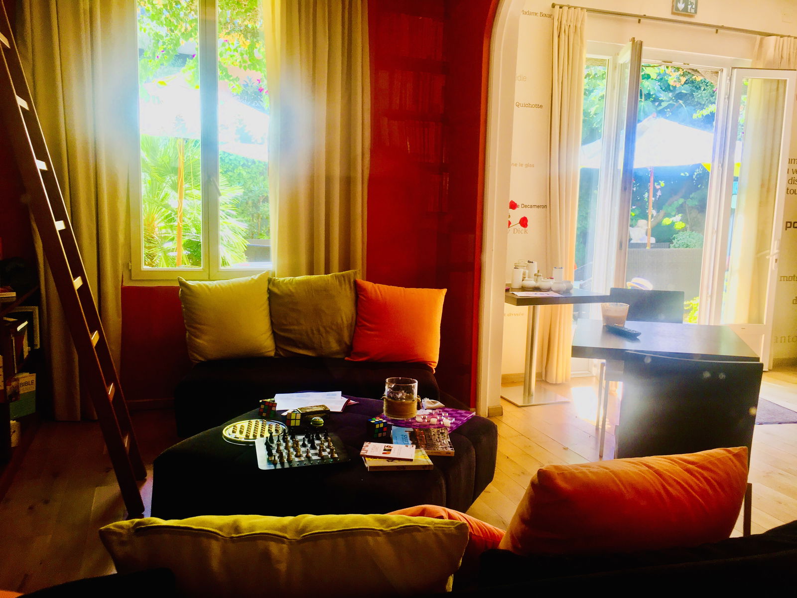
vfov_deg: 48.2
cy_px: 299
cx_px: 398
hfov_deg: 61.7
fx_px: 668
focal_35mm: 29
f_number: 2.2
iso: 40
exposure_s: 1/100
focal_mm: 4.15
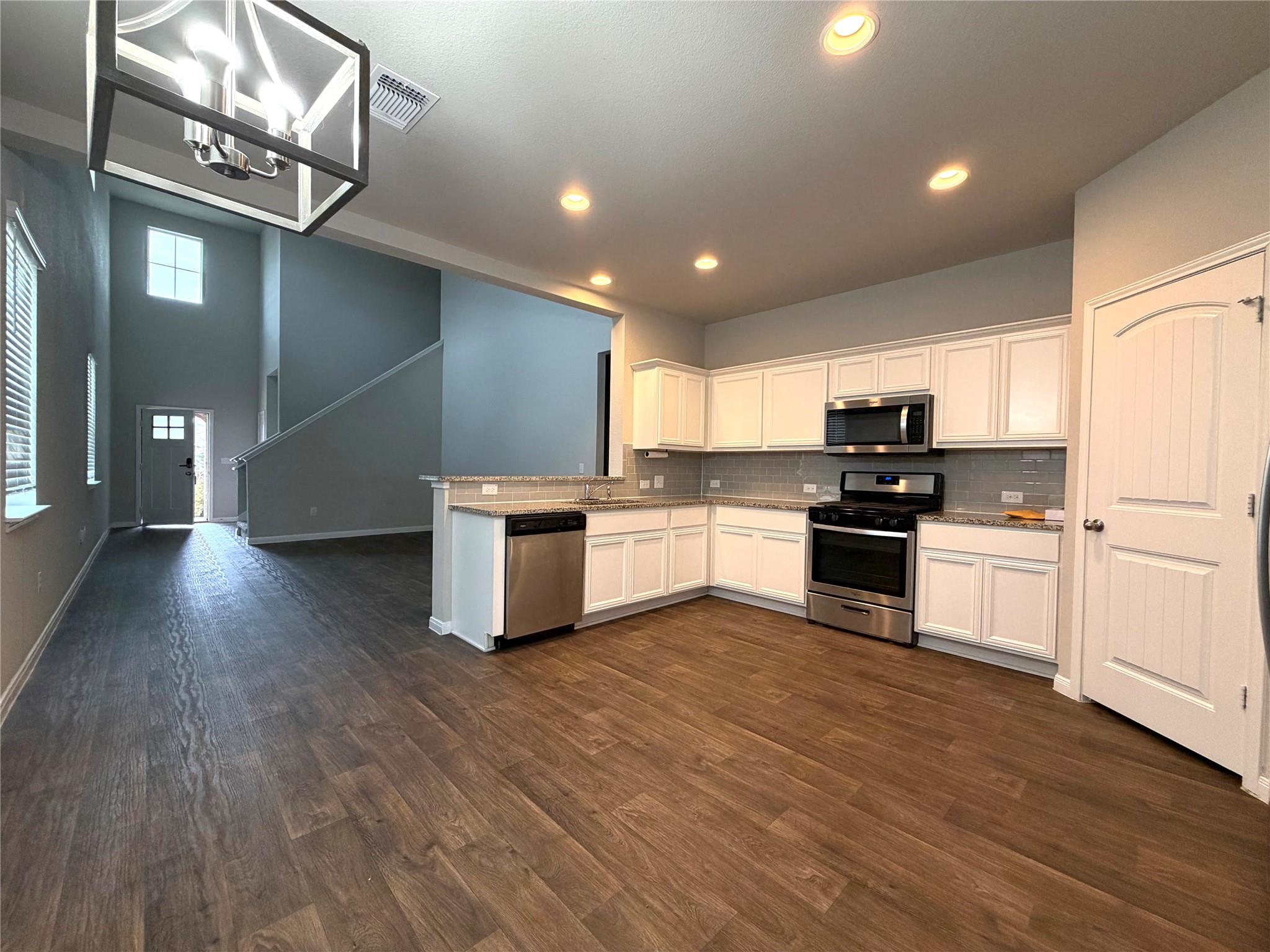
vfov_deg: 85.7
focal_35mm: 14
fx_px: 514
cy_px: 476
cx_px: 635
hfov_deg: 102.1
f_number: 2.2
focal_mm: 2.22
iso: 200
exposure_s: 1/60
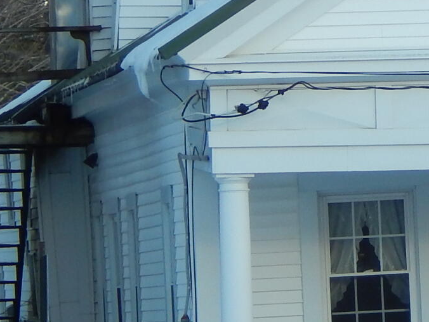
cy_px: -79
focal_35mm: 510
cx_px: 894
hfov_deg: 3.8
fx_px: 6320
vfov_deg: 2.9
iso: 125
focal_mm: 20.5
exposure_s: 1/200
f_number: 4.6
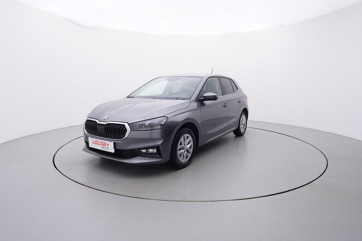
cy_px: 120
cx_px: 181
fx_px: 226
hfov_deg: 77.3
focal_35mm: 22
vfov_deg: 56.2
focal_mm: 15
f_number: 5
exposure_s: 1/80
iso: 200
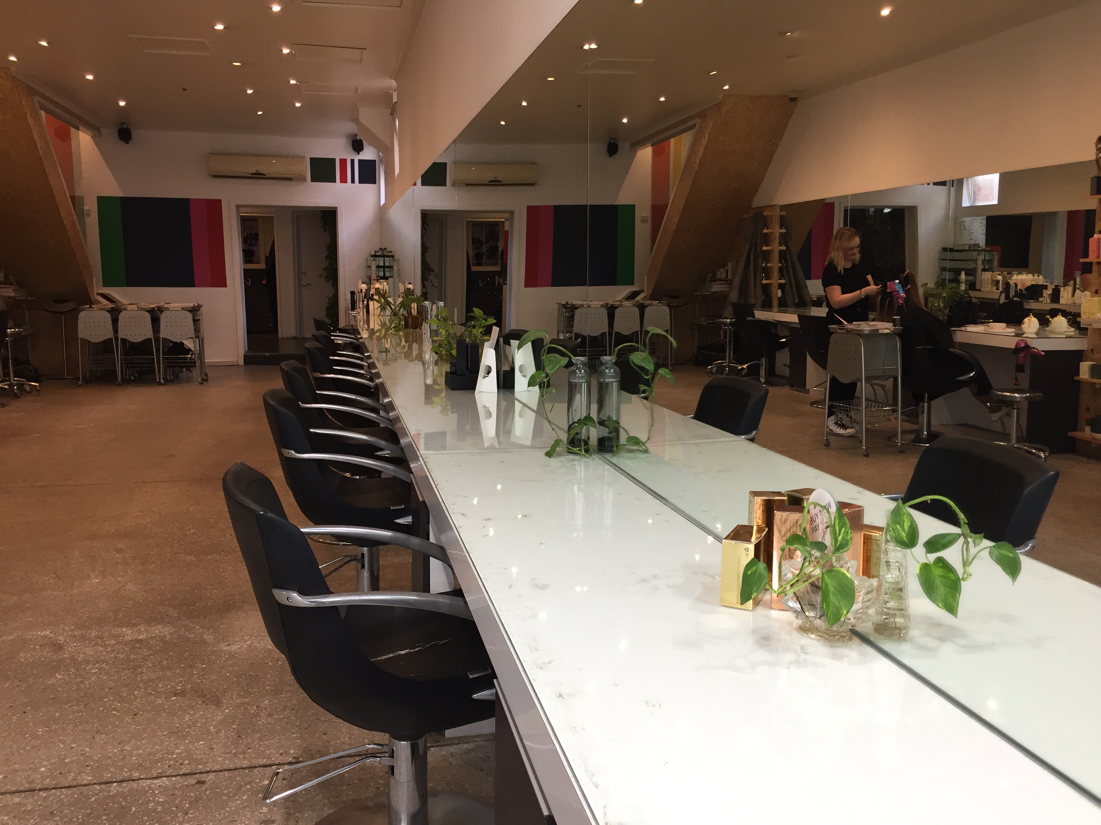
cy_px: 412
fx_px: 922
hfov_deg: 61.7
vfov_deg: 48.2
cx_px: 550
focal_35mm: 29
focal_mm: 4.15
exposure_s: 1/33
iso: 32
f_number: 2.2
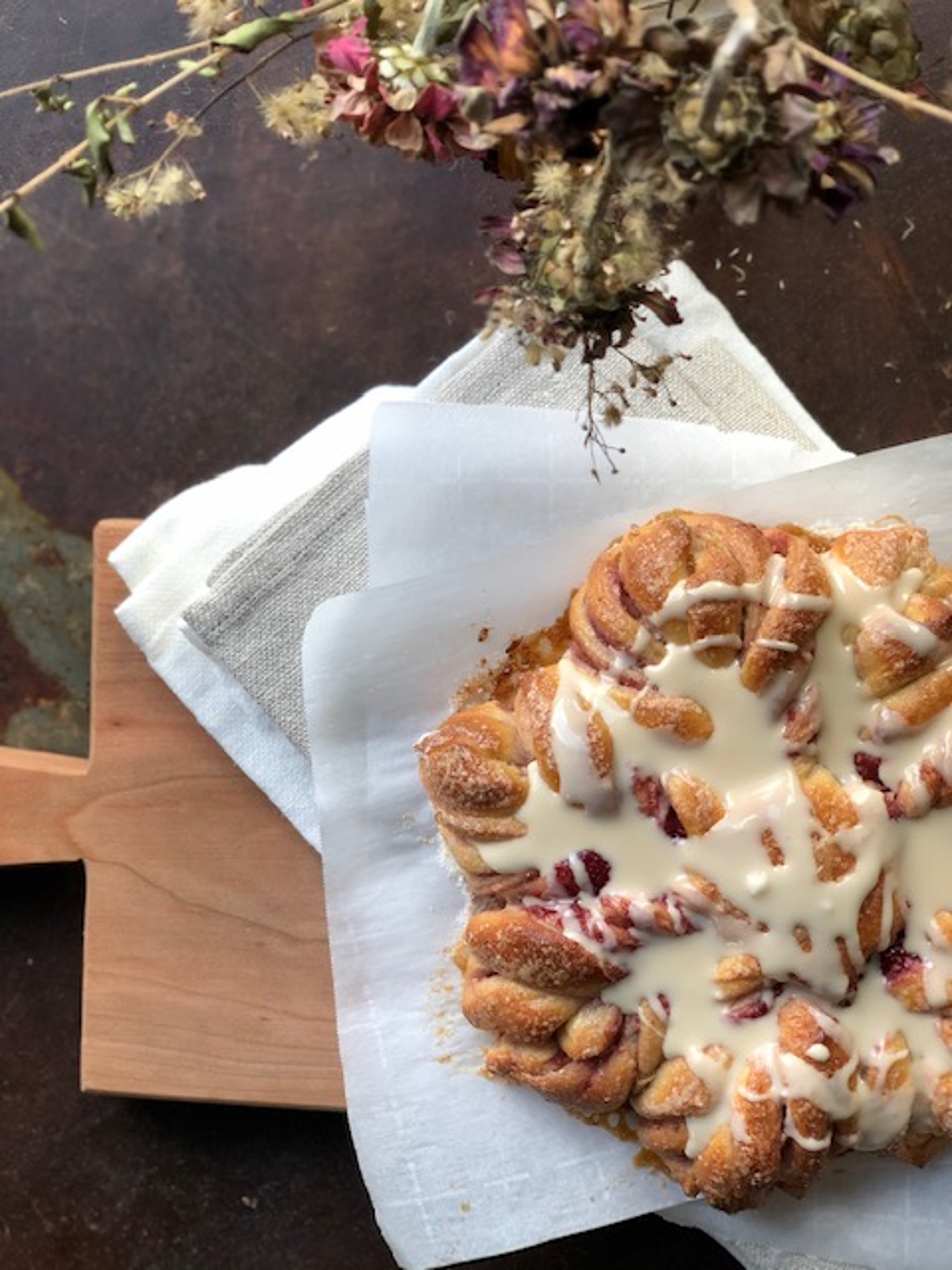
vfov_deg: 36.8
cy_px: 635
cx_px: 476
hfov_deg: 28.0
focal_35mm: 52
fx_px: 1907
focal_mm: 6
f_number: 2.4
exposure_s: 1/60
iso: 32
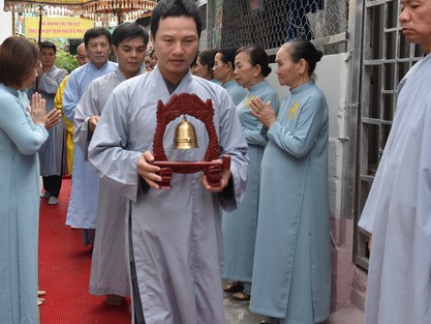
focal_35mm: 60
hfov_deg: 31.8
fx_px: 747
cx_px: 130
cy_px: 150
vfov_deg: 24.4
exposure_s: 1/200
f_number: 7.1
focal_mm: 40
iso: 400
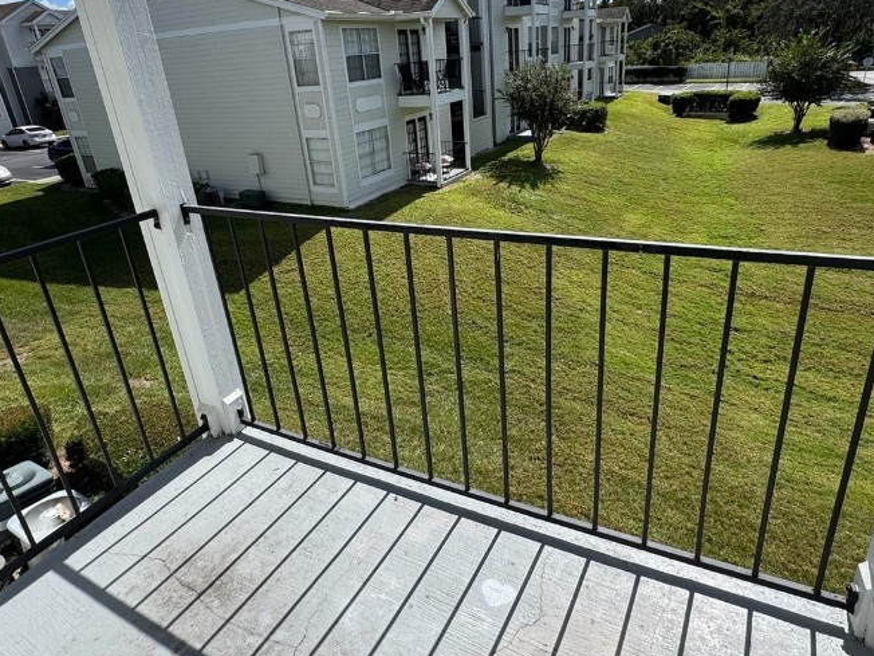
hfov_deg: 76.4
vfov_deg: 60.7
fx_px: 555
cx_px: 448
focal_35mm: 22
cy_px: 275
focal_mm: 2.22
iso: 40
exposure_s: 1/1449
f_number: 2.2
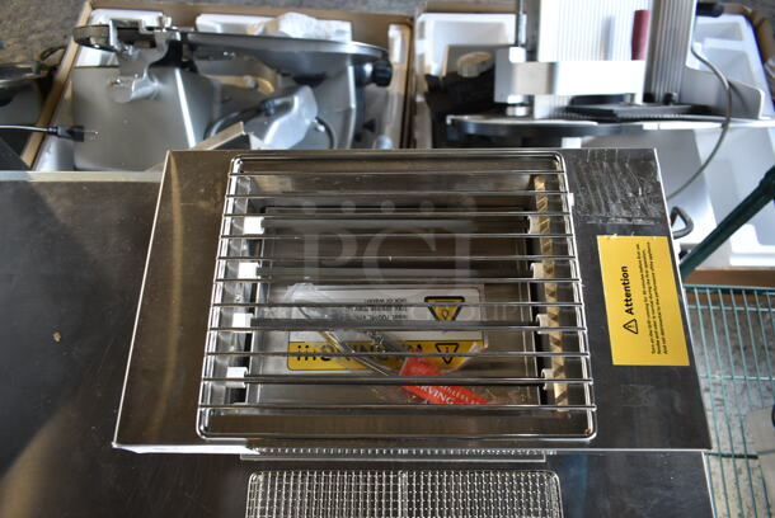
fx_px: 582
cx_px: 388
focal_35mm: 27
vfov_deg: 48.0
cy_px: 259
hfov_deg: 67.3
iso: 320
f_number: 3.5
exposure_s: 1/30
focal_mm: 18
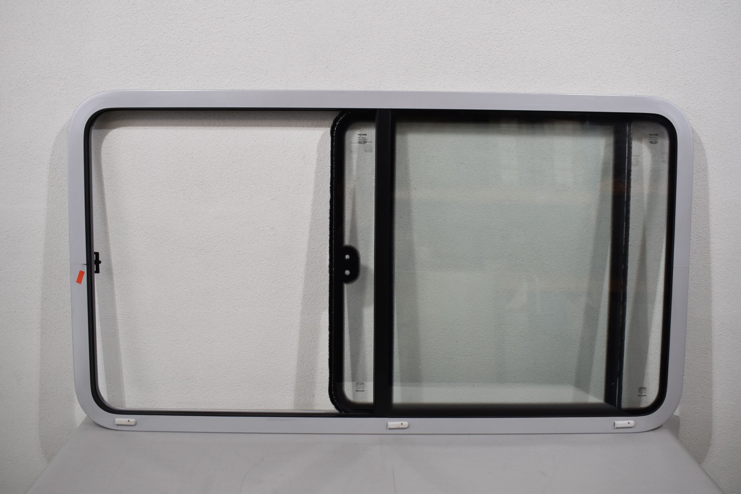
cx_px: 370
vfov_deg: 40.0
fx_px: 679
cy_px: 247
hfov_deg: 57.2
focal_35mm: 33
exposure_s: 1/125
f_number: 5.6
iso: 400
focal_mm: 22
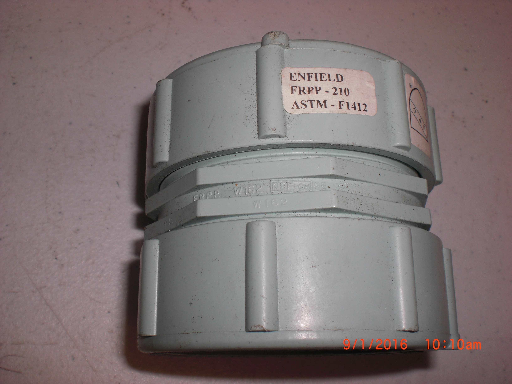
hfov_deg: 49.0
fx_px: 562
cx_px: 256
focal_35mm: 38
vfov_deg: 37.7
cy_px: 192
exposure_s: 1/60
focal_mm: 6.3
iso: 64
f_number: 5.6
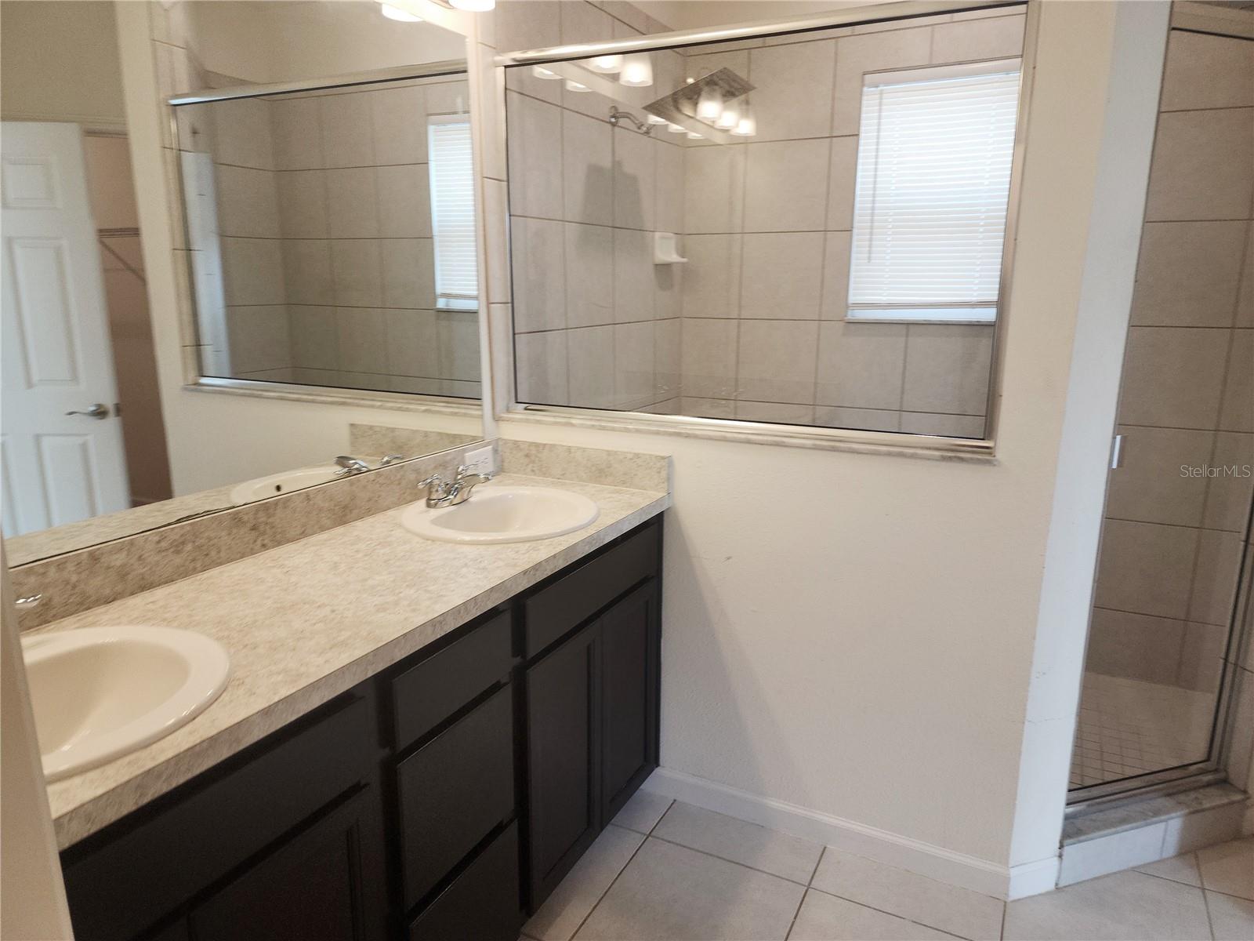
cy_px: 470
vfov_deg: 58.9
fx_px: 833
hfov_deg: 73.9
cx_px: 627
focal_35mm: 23
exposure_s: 1/59
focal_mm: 6.4
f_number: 1.8
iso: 143
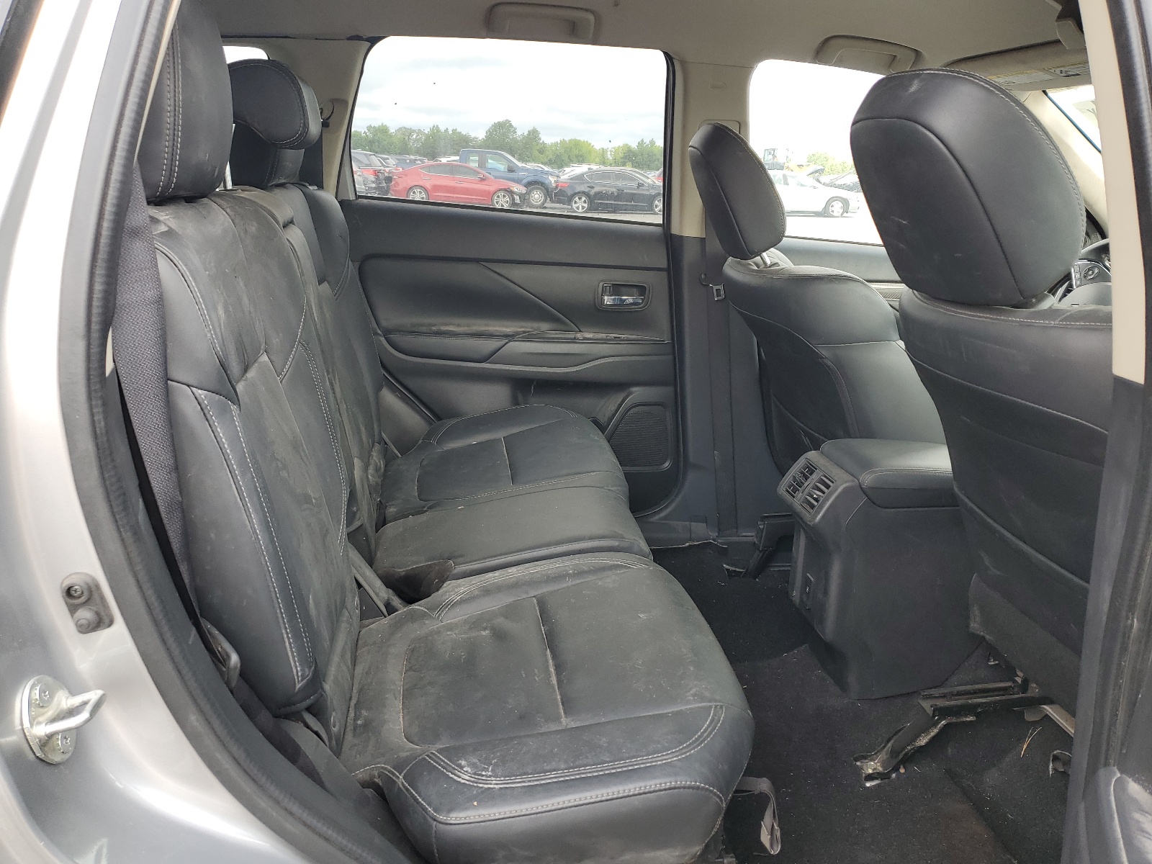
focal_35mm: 26
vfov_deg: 53.1
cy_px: 432
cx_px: 576
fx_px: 865
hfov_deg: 67.3
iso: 50
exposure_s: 1/196
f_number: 1.5
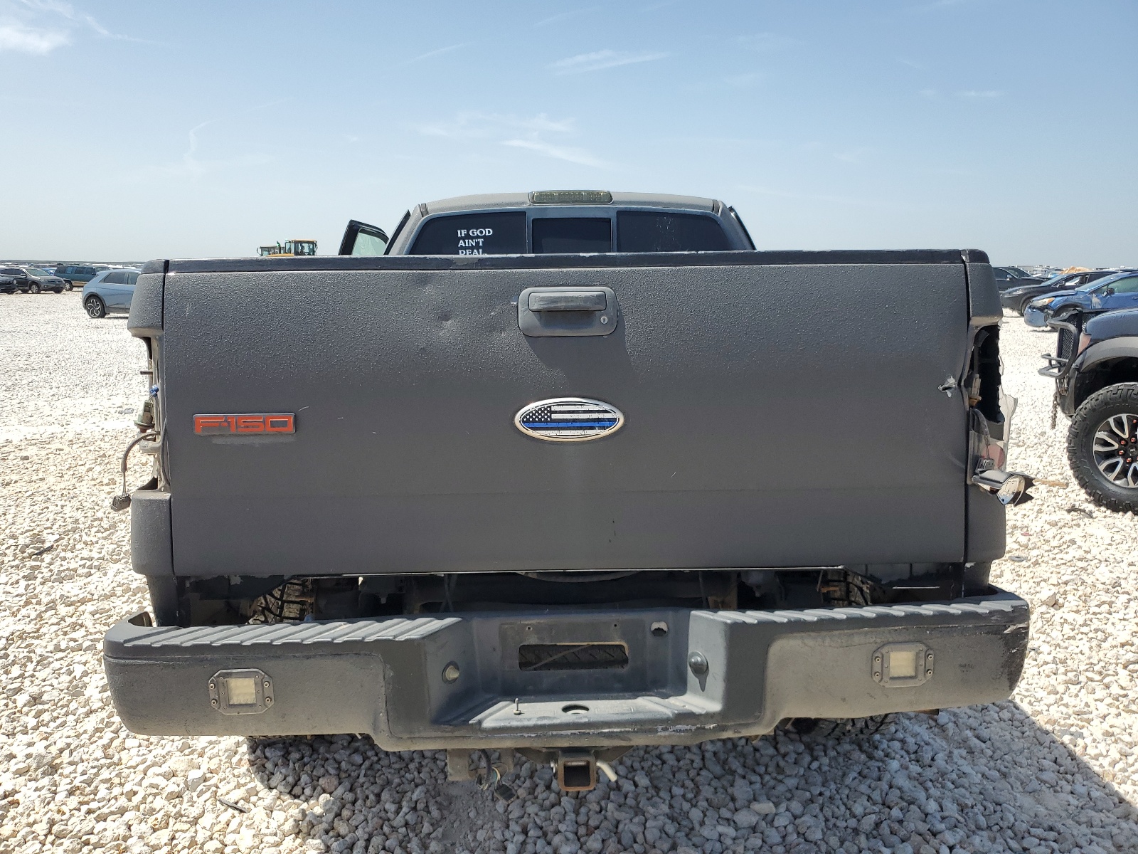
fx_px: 855
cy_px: 427
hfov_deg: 67.3
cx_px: 569
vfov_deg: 53.1
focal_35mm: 26
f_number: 1.5
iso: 50
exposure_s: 1/2500
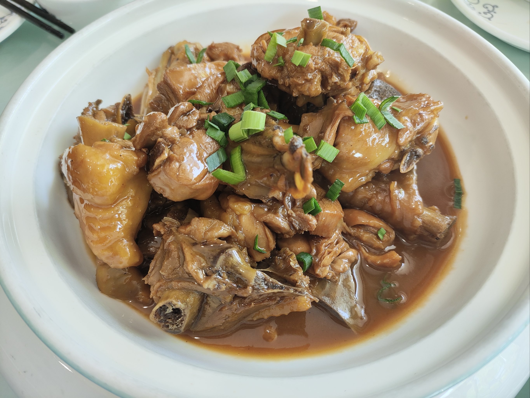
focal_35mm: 25
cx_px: 265
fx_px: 383
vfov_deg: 54.9
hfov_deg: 69.4
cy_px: 199
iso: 58
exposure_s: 1/50
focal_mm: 4.71
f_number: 1.79
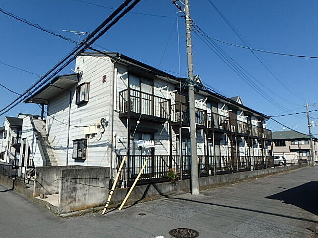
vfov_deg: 61.1
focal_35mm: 22
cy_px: 123
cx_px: 153
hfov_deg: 76.4
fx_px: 202
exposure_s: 1/640
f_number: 6
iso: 125
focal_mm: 3.7
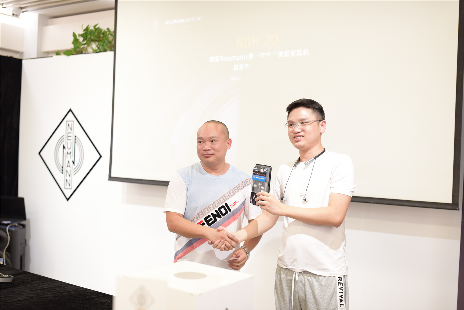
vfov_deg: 33.4
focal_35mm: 40
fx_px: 516
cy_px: 155
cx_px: 232
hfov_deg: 48.4
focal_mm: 40
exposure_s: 1/60
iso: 400
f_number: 2
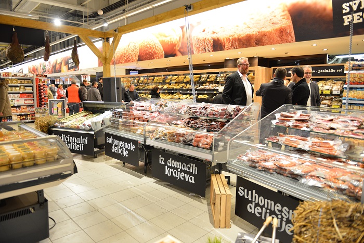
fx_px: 243
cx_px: 182
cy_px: 122
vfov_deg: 53.2
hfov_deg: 73.7
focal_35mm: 24
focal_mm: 24
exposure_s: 1/200
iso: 1600
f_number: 2.8
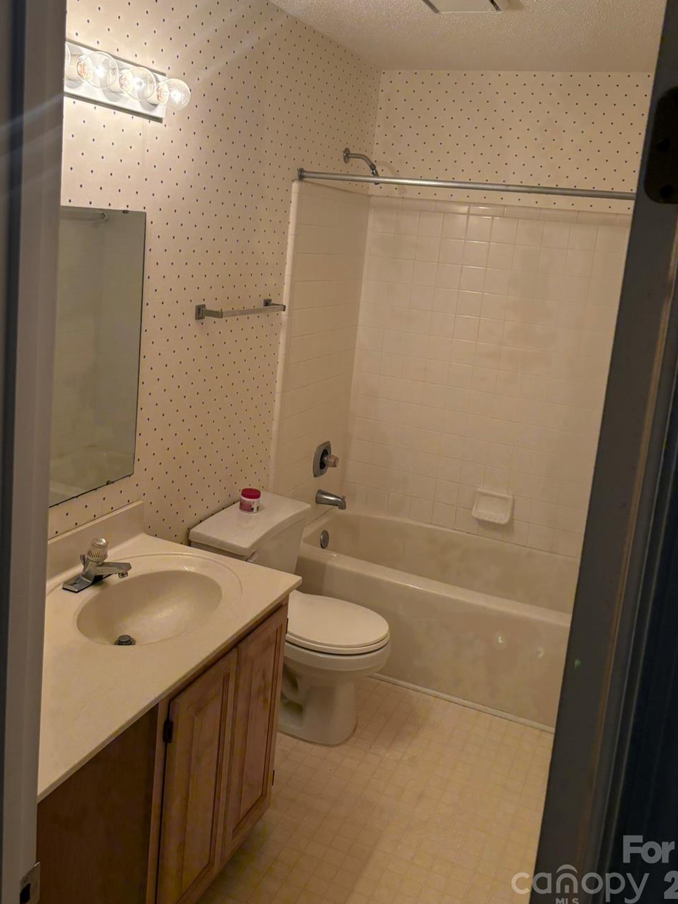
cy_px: 374
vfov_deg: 58.0
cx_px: 345
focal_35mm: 31
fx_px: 810
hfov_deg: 45.4
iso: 125
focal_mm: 5.96
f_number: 1.6
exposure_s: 1/120
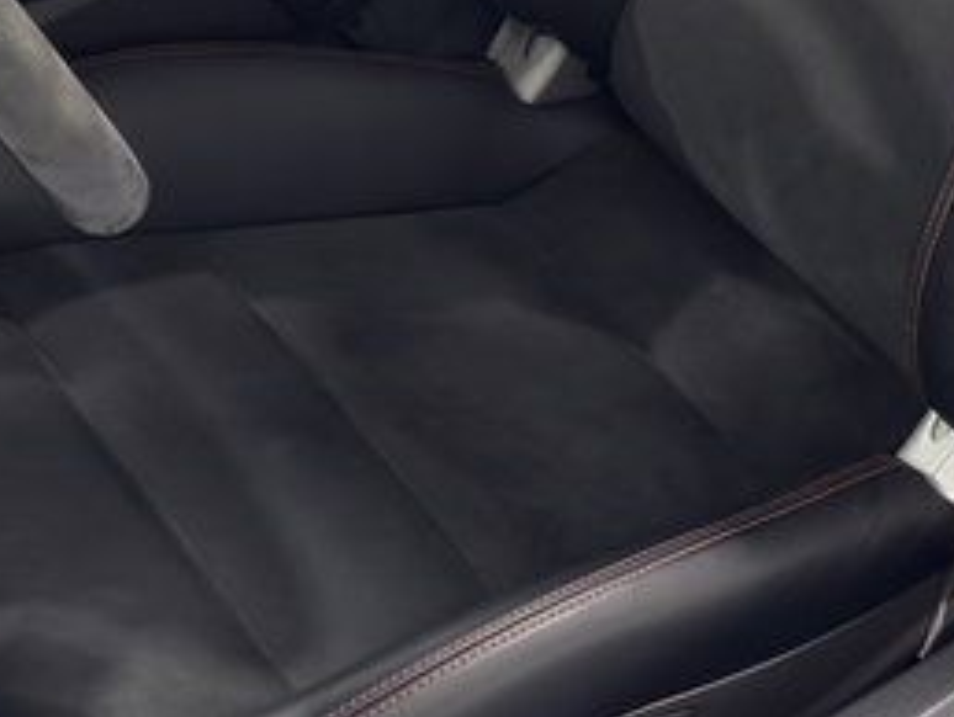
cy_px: -137
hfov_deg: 18.8
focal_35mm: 104
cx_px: 710
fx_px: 2869
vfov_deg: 13.8
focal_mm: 6.76
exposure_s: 1/60
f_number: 1.78
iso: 100
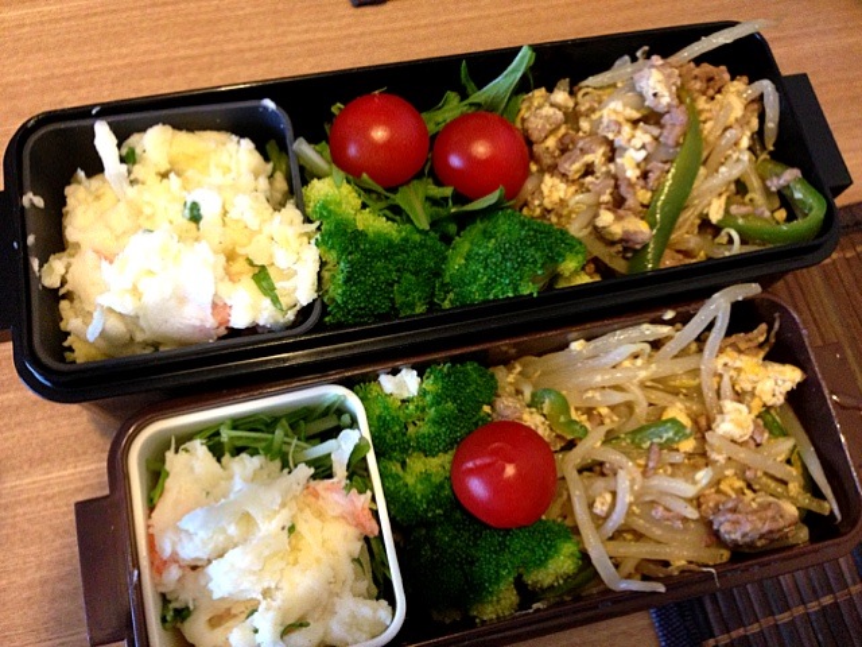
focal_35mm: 33
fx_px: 822
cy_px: 324
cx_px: 431
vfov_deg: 42.9
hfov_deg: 55.4
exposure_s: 1/20
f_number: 2.4
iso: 400
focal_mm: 4.13
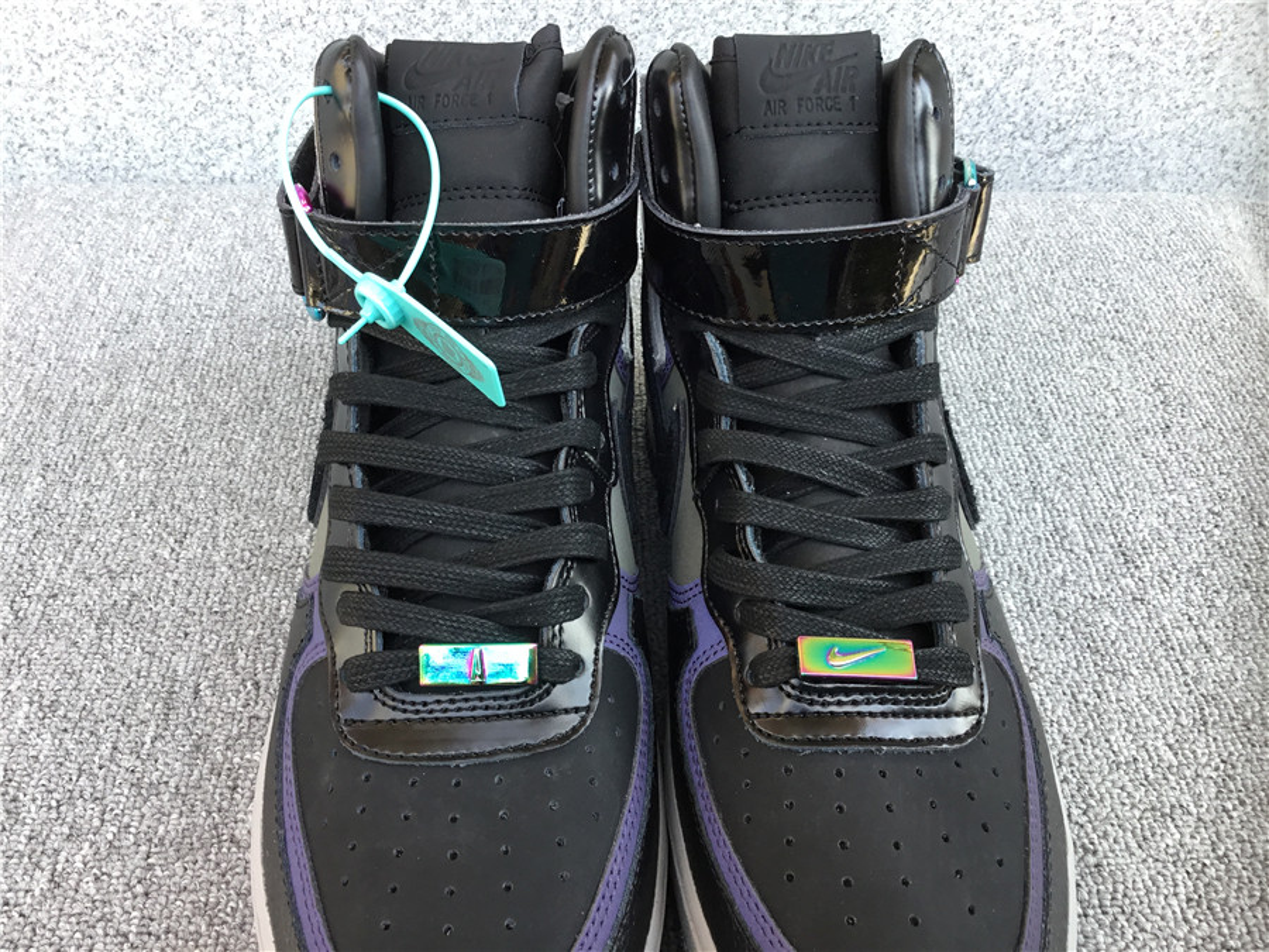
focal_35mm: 31
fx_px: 1136
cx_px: 634
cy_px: 476
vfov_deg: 45.4
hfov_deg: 58.4
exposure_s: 1/100
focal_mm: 3.3
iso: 40
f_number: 2.4
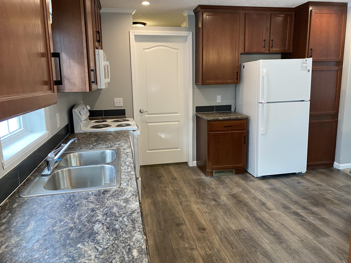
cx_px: 176
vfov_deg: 53.1
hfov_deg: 67.3
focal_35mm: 26
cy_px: 132
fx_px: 264
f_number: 1.8
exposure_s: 1/60
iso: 80
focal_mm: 4.25
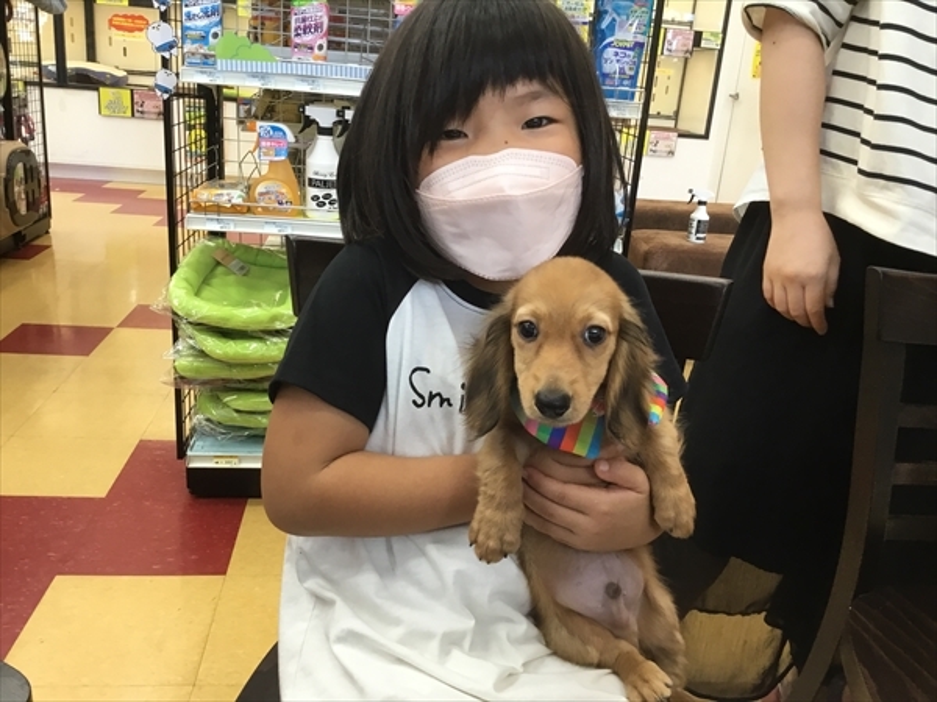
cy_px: 351
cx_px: 468
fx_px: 839
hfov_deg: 58.4
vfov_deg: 45.4
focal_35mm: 31
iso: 50
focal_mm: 3.3
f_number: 2.4
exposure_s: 1/30
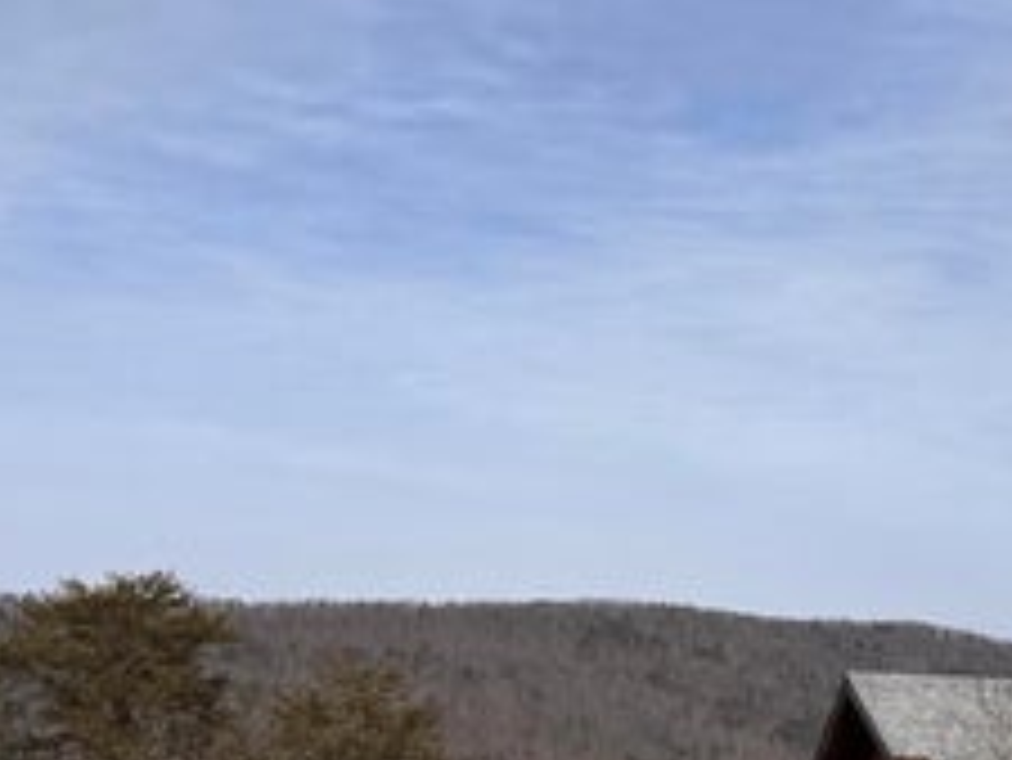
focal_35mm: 91
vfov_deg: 15.4
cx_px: 1289
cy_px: 1003
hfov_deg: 19.9
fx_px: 2662
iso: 80
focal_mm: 6.76
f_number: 1.78
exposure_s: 1/6410
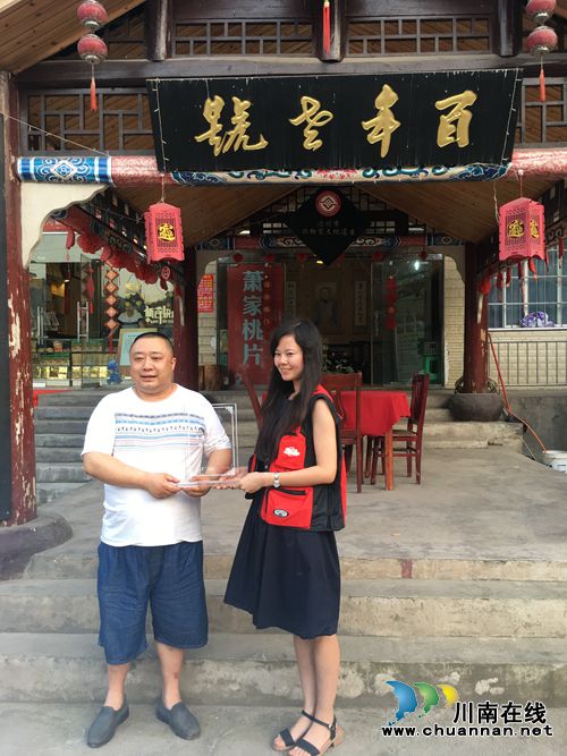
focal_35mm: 29
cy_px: 378
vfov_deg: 61.7
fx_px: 634
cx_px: 284
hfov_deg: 48.2
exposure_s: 1/33
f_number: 2.2
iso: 25
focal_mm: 4.15
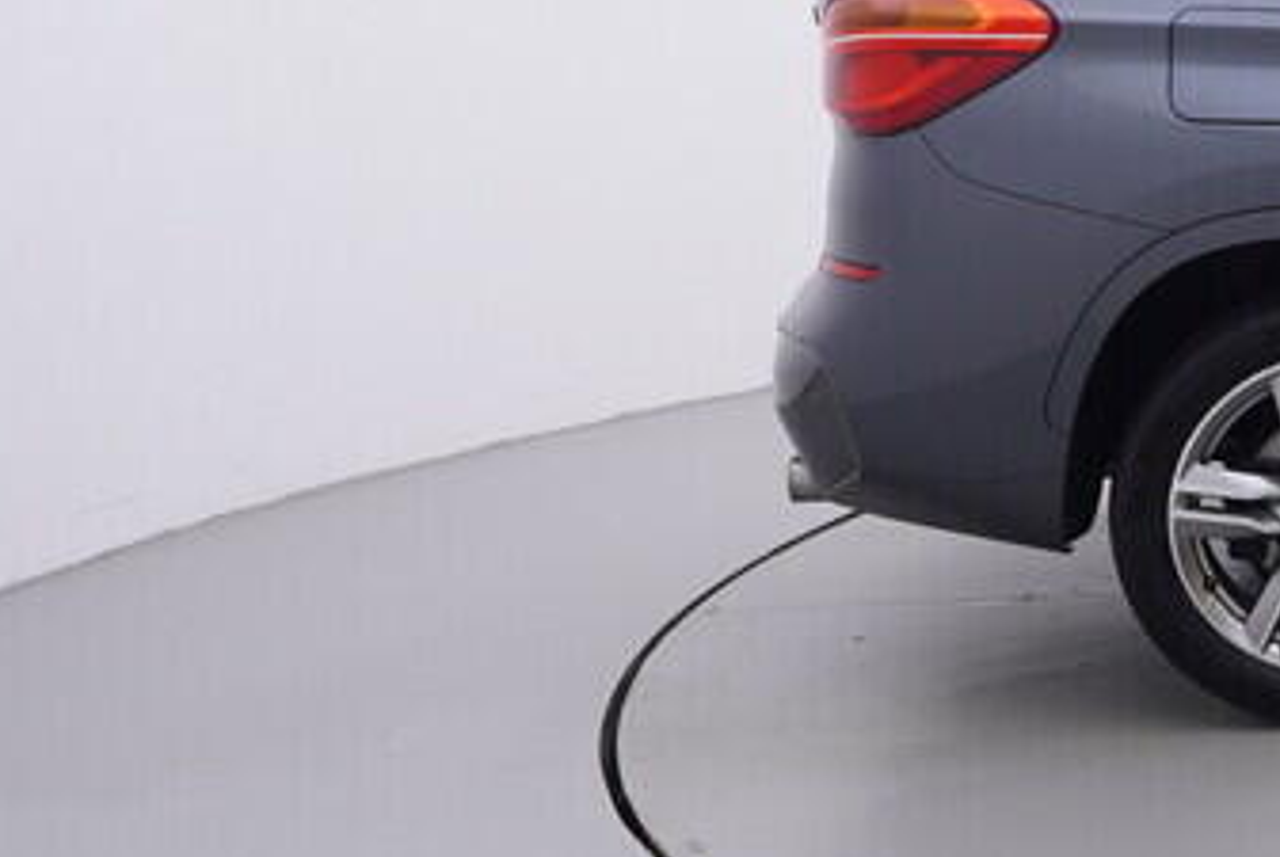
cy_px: 232
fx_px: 2440
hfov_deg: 23.9
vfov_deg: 19.8
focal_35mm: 69
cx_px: 1870
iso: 200
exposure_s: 1/80
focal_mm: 15
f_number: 5
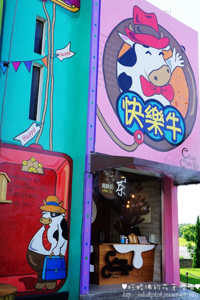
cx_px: 100
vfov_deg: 47.9
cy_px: 150
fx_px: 337
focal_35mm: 40
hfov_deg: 33.0
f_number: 7.1
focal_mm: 27
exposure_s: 1/100
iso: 100
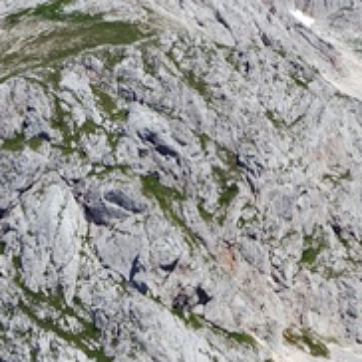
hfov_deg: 9.3
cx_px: 324
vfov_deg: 9.3
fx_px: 2224
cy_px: 207
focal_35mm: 188
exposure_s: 1/160
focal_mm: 42
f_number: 9
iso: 200
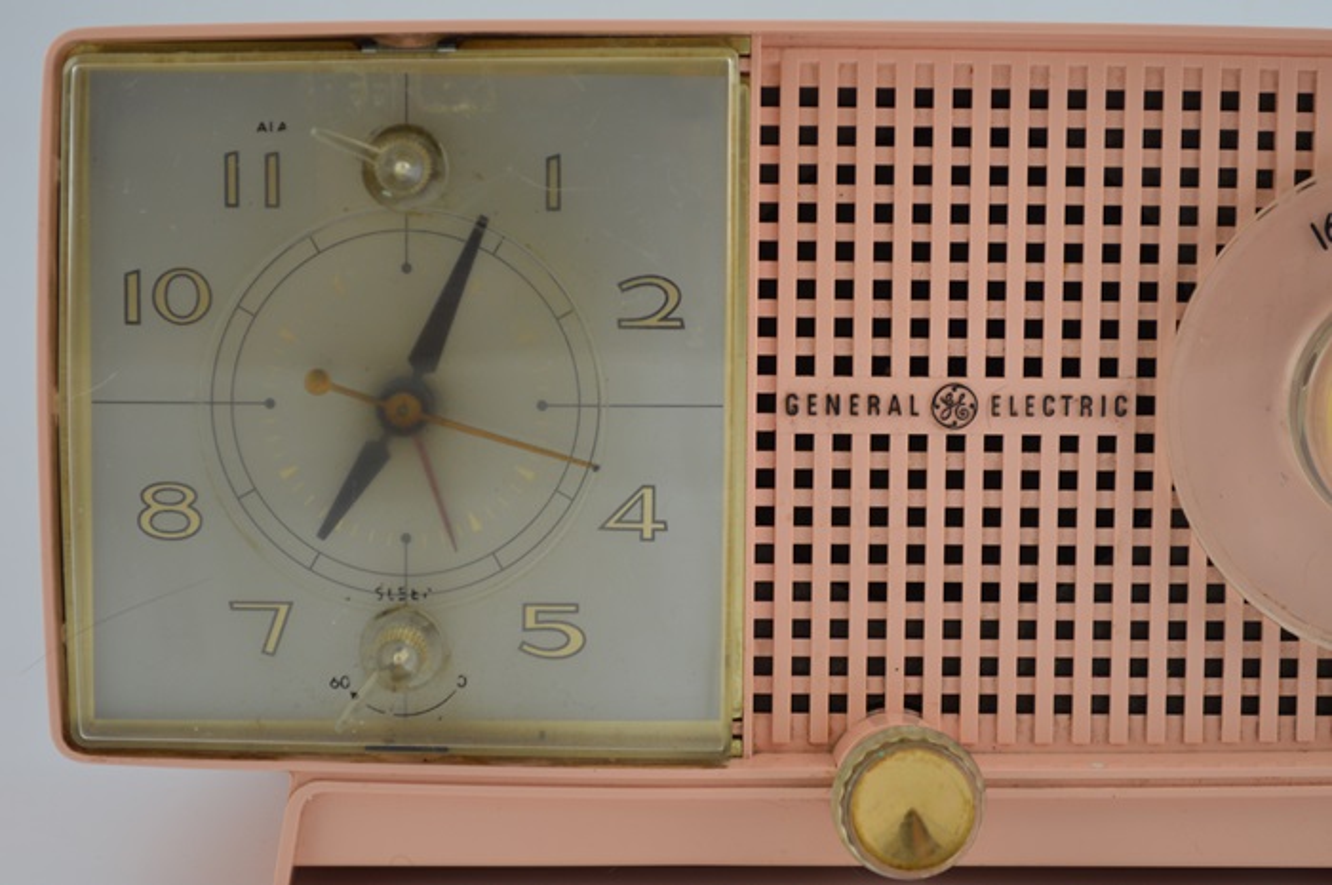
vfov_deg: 16.5
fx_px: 3049
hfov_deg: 24.6
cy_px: 442
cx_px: 666
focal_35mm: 82
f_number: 5.6
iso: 400
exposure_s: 1/60
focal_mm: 55
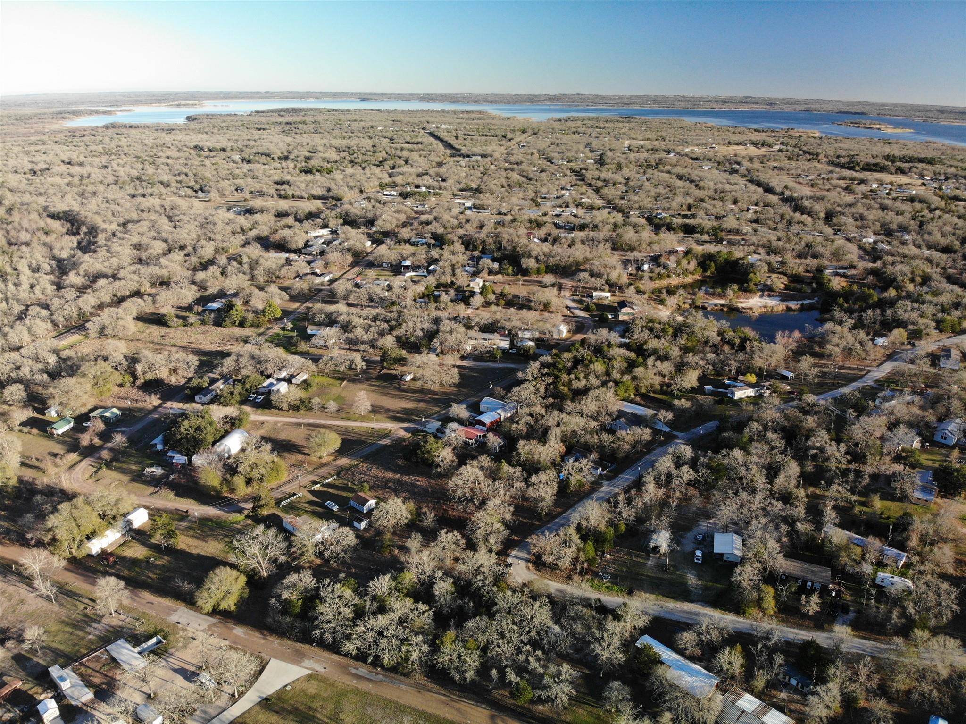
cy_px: 362
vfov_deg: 56.8
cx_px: 483
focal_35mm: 24
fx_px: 669
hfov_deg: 71.6
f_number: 2.8
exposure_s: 1/121
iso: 209
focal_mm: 4.5
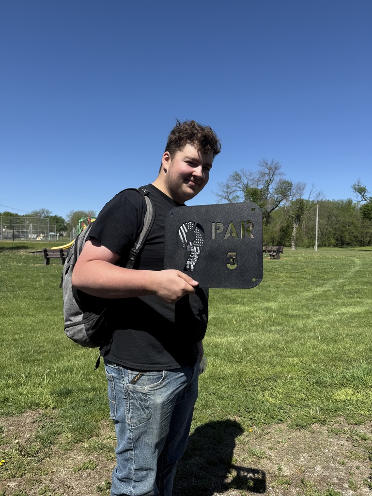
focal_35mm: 24
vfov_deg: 71.6
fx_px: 344
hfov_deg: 56.8
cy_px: 248
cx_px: 186
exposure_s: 1/4167
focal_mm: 6.76
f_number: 1.78
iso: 80
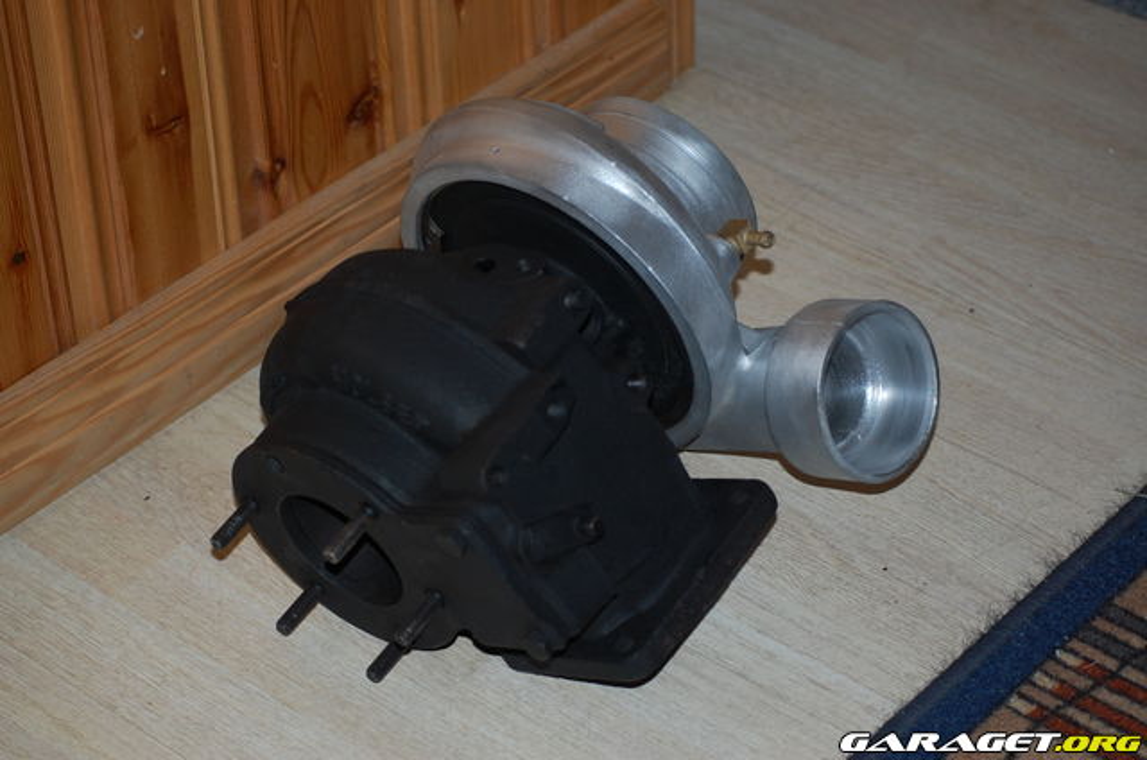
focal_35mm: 82
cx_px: 574
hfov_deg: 24.7
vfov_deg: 16.5
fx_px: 2623
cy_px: 380
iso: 400
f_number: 4
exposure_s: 1/60
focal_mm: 55
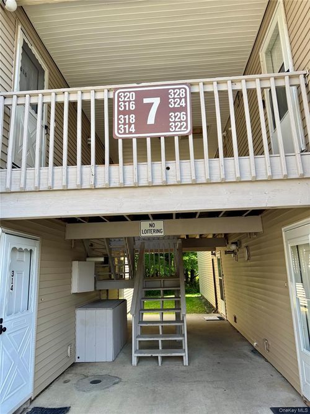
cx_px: 155
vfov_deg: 71.6
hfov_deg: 56.8
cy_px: 207
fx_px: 287
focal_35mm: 24
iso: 80
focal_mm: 6.76
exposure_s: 1/535
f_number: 1.78
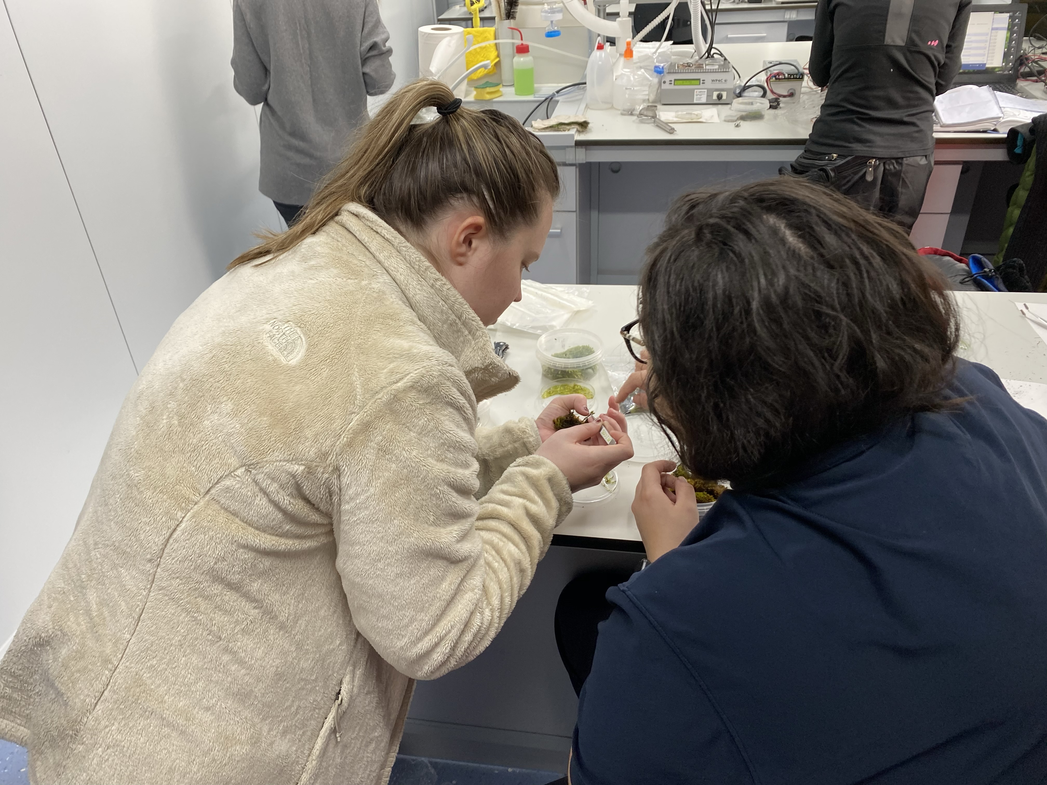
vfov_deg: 53.1
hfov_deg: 67.3
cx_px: 524
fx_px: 786
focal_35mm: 26
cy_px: 392
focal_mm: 4.25
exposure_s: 1/100
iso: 100
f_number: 1.8
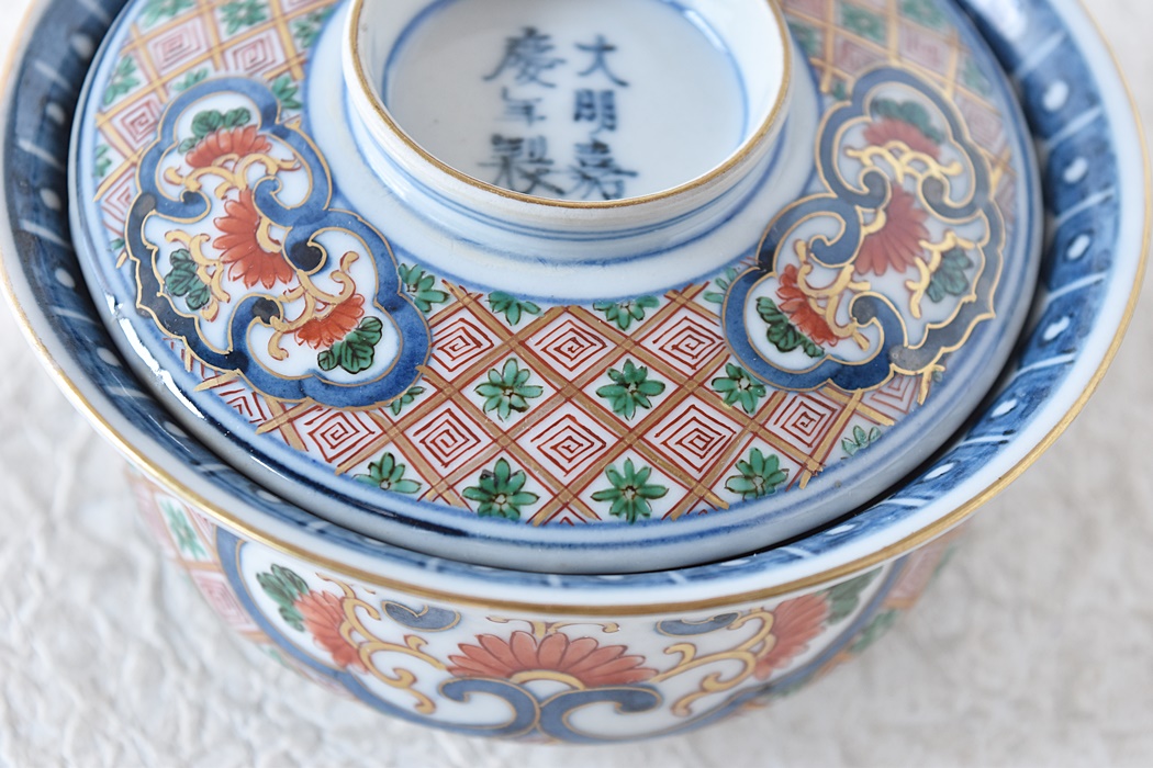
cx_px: 576
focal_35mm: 78
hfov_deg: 26.0
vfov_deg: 17.5
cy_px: 384
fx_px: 2498
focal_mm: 52
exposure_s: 1/20
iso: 400
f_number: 5.6
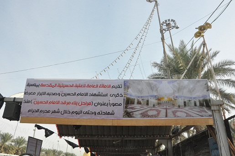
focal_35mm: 27
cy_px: 78
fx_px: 176
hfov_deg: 67.4
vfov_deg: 47.8
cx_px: 118
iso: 3200
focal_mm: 18
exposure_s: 1/1250
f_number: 18
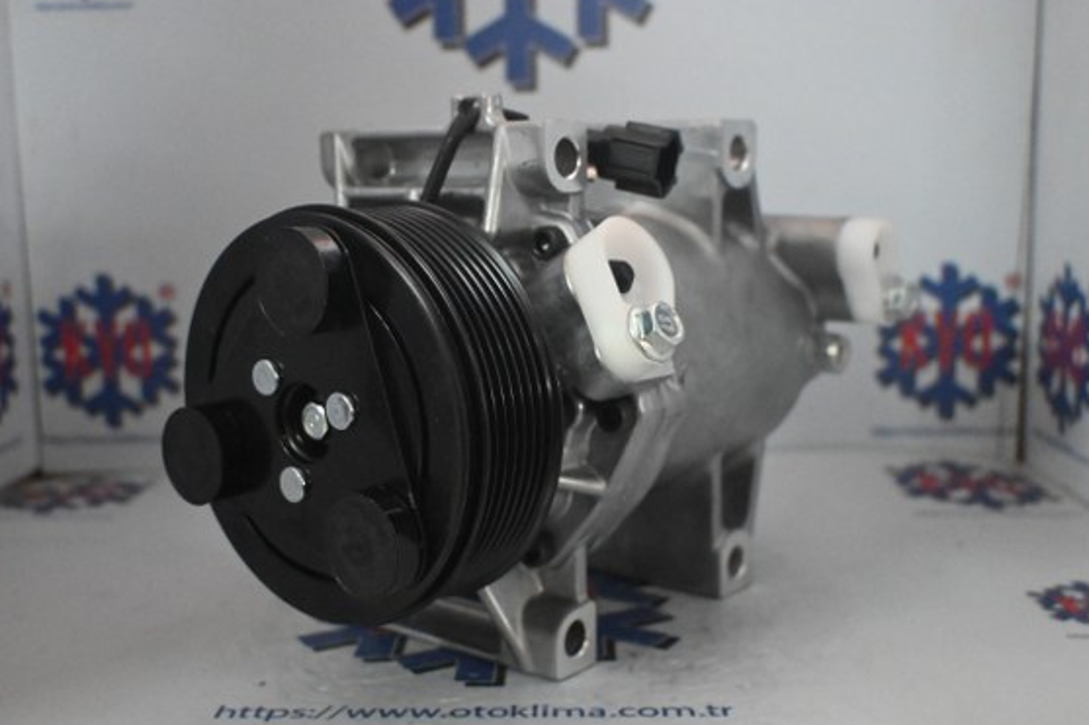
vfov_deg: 31.9
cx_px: 508
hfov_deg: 46.4
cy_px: 362
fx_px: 1270
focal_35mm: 42
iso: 8000
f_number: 4.5
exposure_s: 1/60
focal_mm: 26
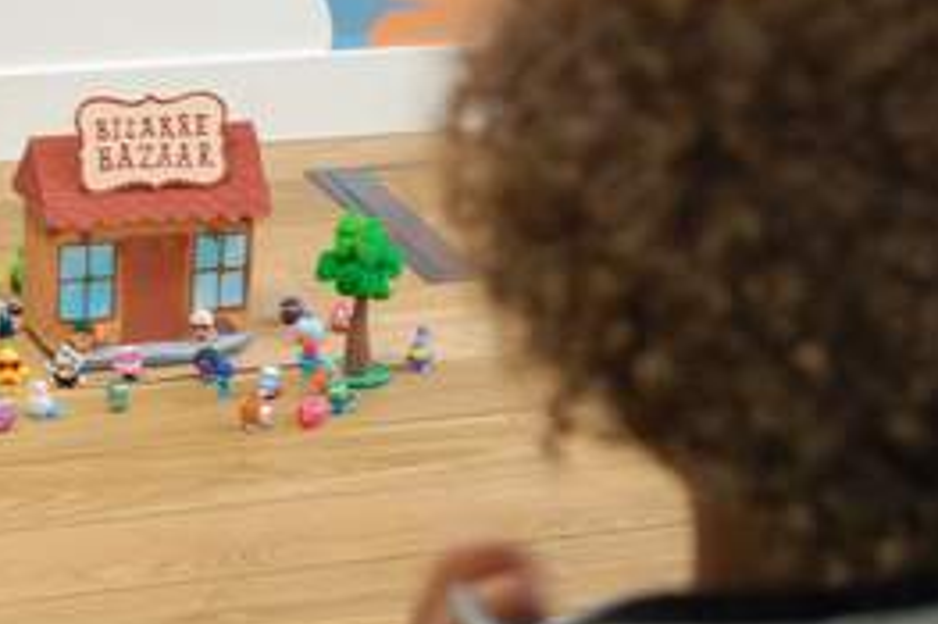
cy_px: 316
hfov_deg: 15.5
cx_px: 339
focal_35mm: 132
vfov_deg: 10.4
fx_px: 3432
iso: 800
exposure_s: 1/15
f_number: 5.6
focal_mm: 55
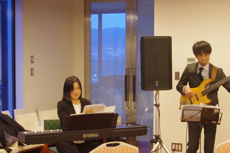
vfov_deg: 16.8
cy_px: 95
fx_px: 517
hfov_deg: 24.7
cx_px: 180
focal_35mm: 81
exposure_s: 1/30
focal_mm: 30.63
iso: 2000
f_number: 4
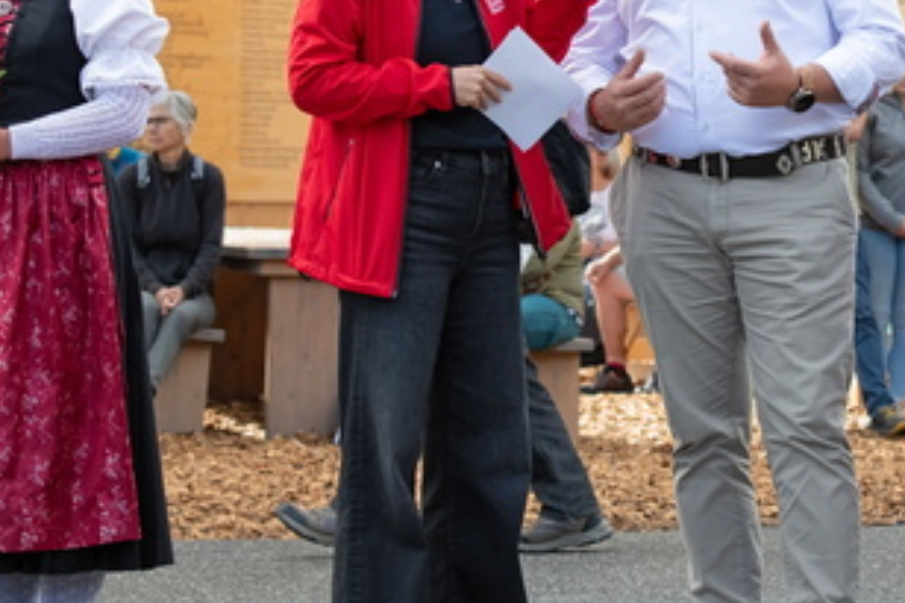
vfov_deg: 7.6
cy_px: 97
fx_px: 4522
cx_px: 714
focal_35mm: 180
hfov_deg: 11.4
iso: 640
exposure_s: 1/1000
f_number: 5
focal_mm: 70
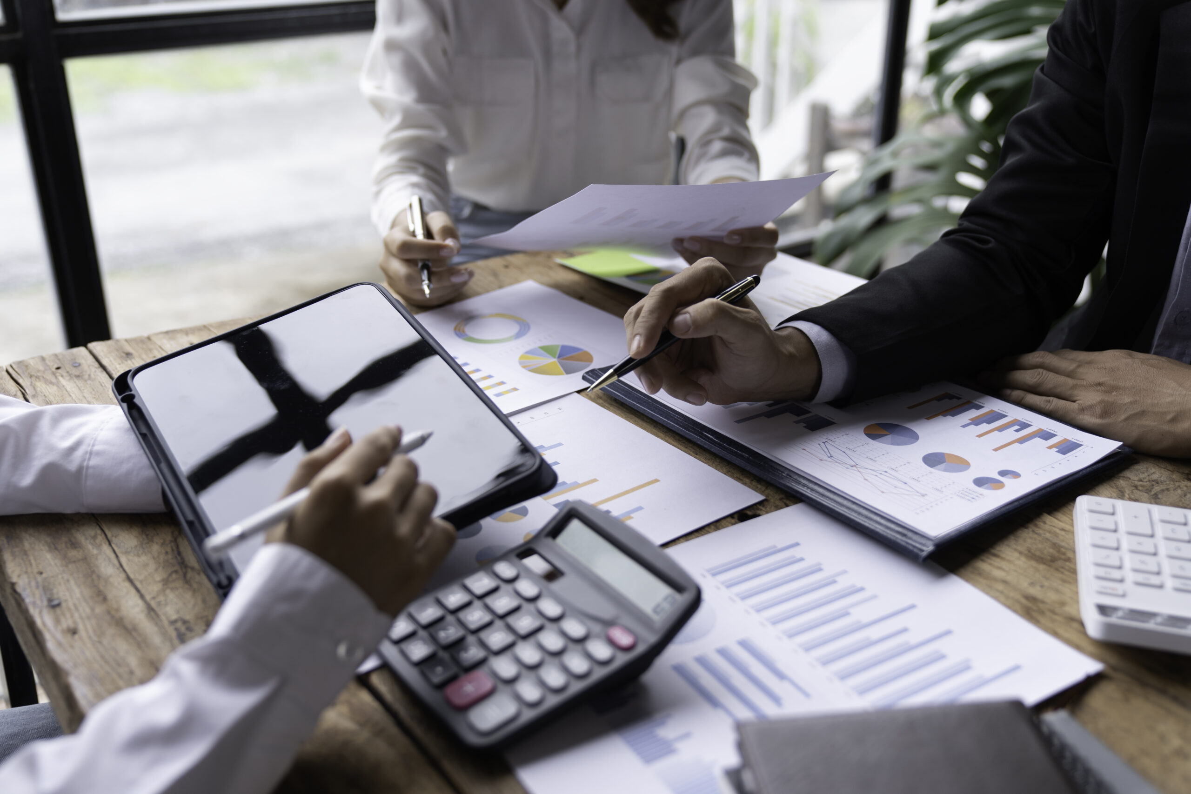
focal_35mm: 36
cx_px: 596
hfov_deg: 53.1
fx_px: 1191
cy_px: 397
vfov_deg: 36.9
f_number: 2.8
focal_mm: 36
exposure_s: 1/250
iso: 200
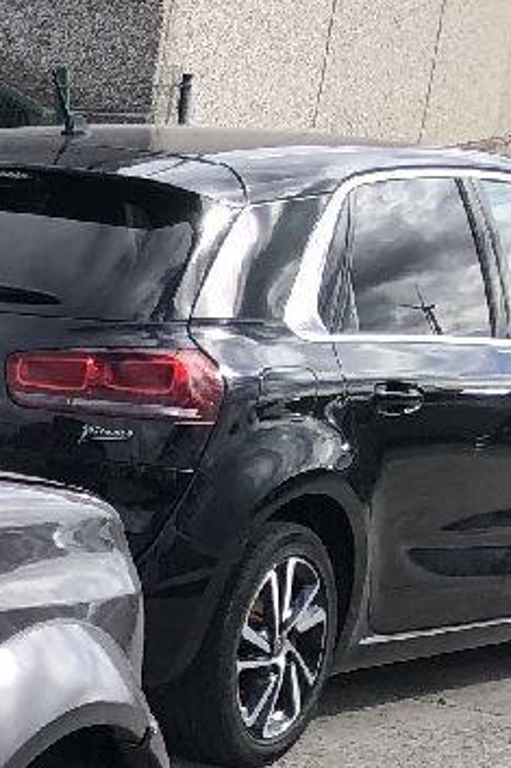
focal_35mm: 132
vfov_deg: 15.4
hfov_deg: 8.5
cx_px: -1085
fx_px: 2813
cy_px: 668
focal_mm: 3.99
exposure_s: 1/716
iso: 20
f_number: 1.8
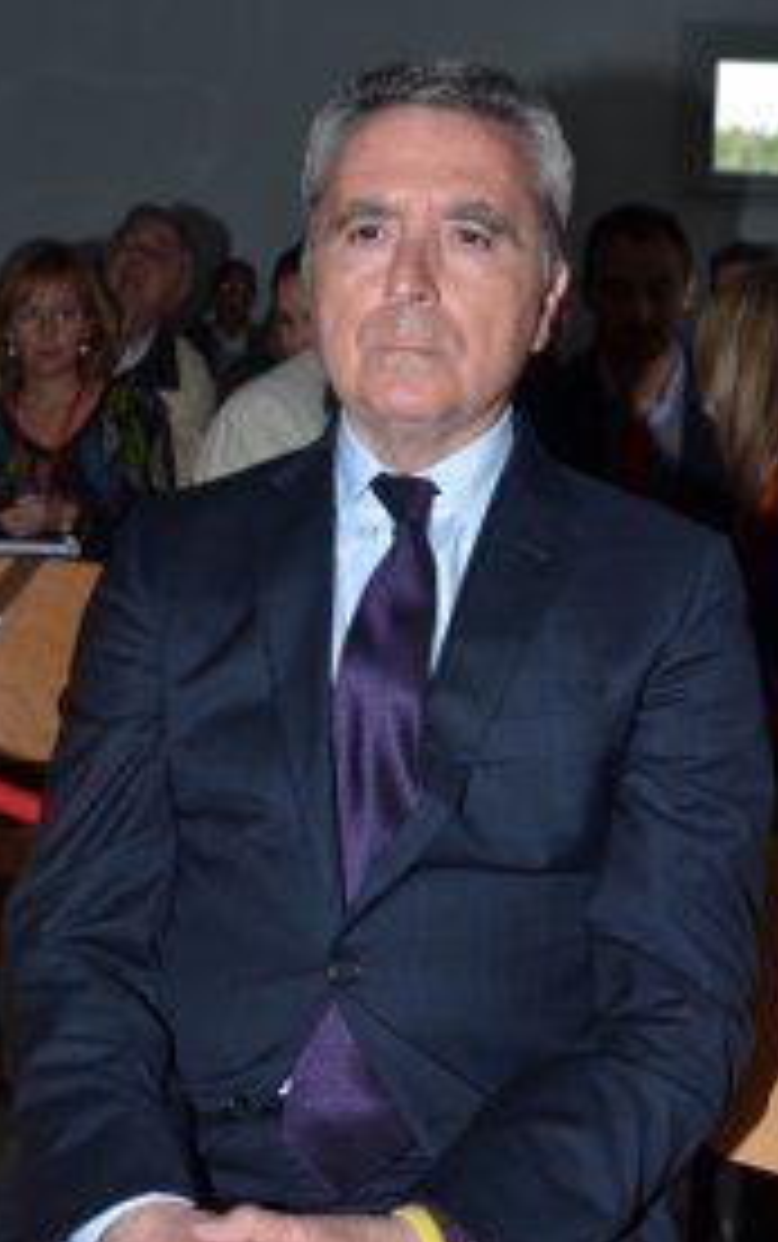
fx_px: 1862
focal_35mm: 55
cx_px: 423
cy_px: 547
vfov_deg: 36.8
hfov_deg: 23.6
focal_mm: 22
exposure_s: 1/250
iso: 400
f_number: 3.8
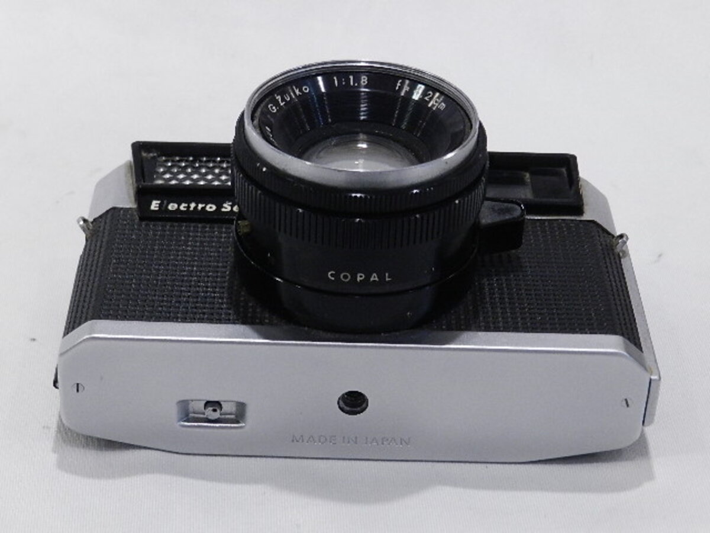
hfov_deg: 23.3
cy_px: 266
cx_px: 355
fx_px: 1723
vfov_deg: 17.6
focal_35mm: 84
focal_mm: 14.9
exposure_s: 1/80
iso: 800
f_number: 4.4
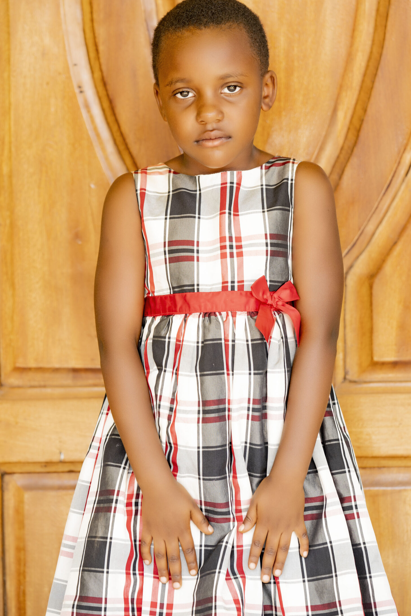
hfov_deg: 10.8
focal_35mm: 127
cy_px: 286
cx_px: 205
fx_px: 2174
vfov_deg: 16.1
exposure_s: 1/60
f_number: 3.5
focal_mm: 108
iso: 160
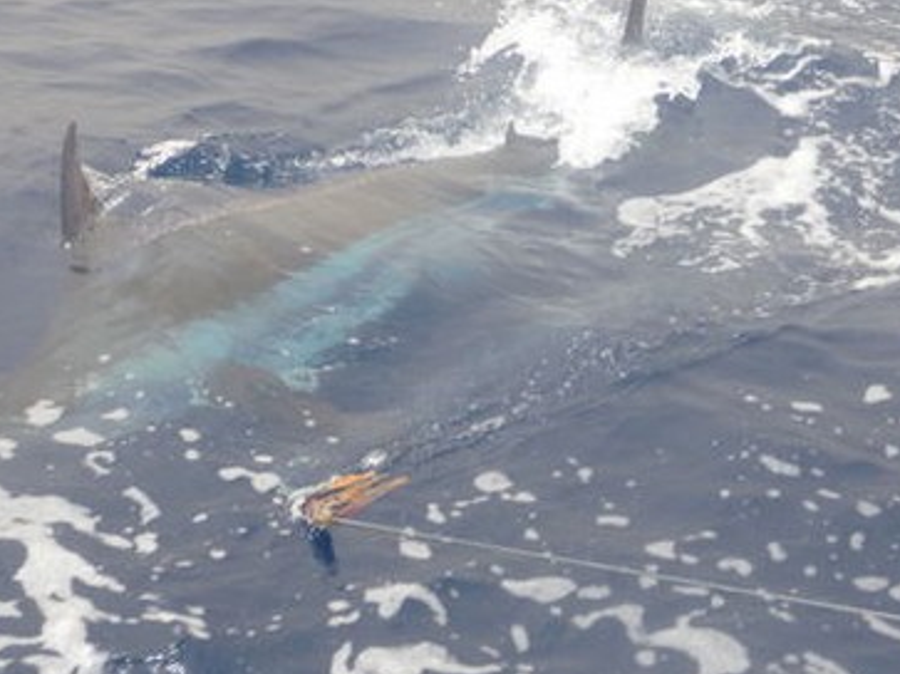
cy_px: 337
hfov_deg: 29.0
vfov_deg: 22.2
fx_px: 1715
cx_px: 240
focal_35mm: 66
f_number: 4
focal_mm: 6.8
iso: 100
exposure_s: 1/250
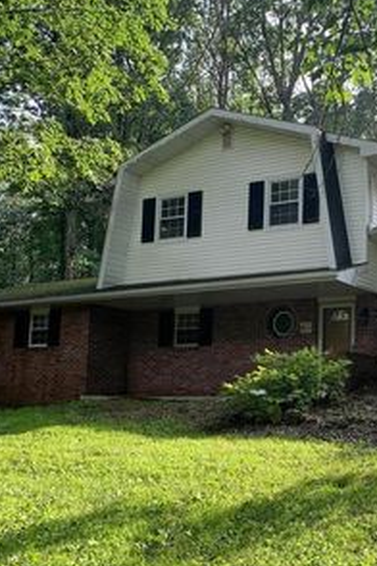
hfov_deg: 28.0
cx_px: 346
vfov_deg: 42.6
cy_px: 330
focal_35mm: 46
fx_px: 723
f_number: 1.8
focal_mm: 4.25
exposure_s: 1/226
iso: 25
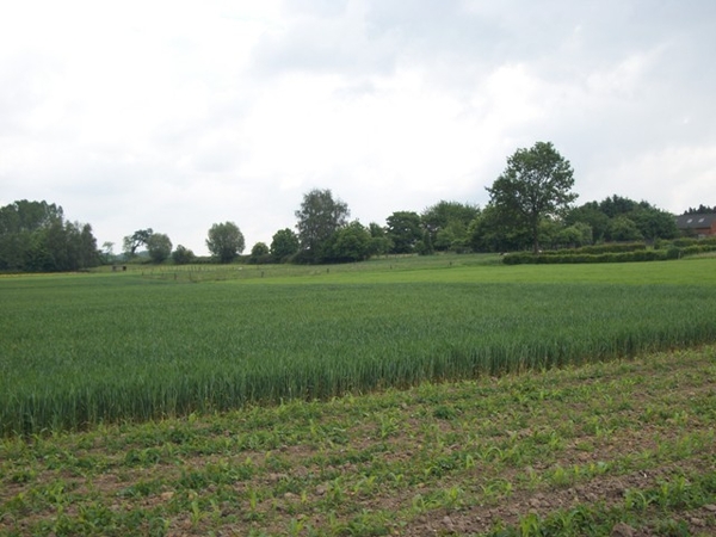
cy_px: 268
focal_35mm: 40
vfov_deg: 36.0
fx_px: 827
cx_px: 358
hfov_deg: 46.8
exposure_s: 1/80
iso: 80
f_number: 9.9
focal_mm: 7.1
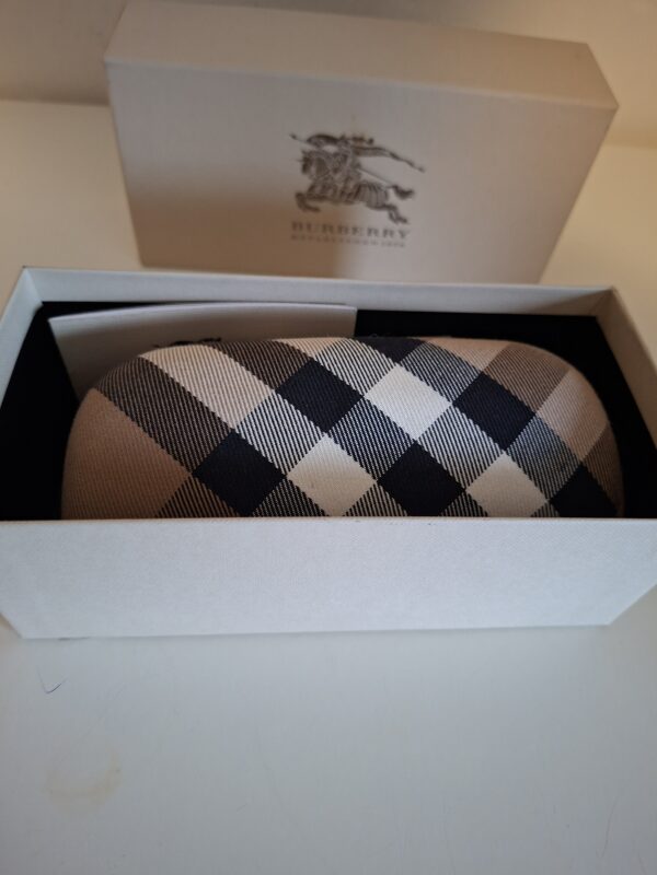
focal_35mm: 23
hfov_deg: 58.9
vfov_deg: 73.9
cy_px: 438
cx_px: 328
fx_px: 582
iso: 800
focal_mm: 5.54
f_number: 1.8
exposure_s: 1/24
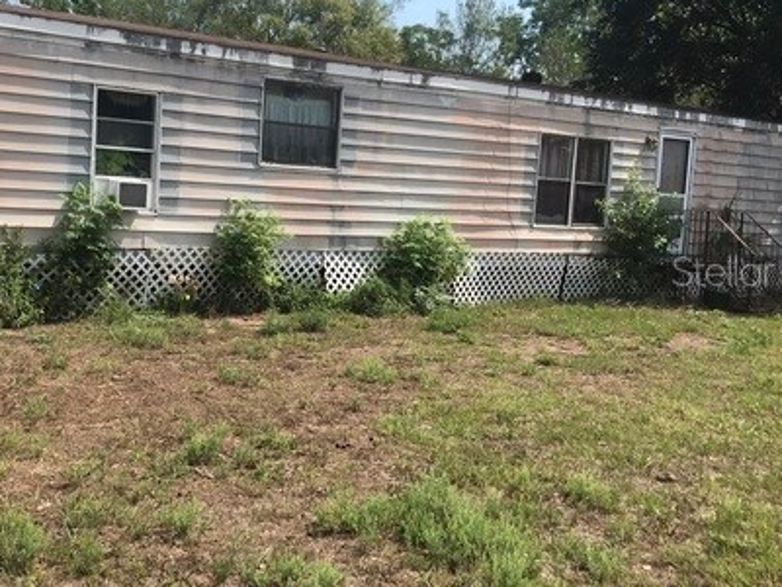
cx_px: 270
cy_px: 270
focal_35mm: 42
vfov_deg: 34.3
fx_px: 949
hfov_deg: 44.2
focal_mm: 3.99
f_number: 1.8
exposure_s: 1/2336
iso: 20
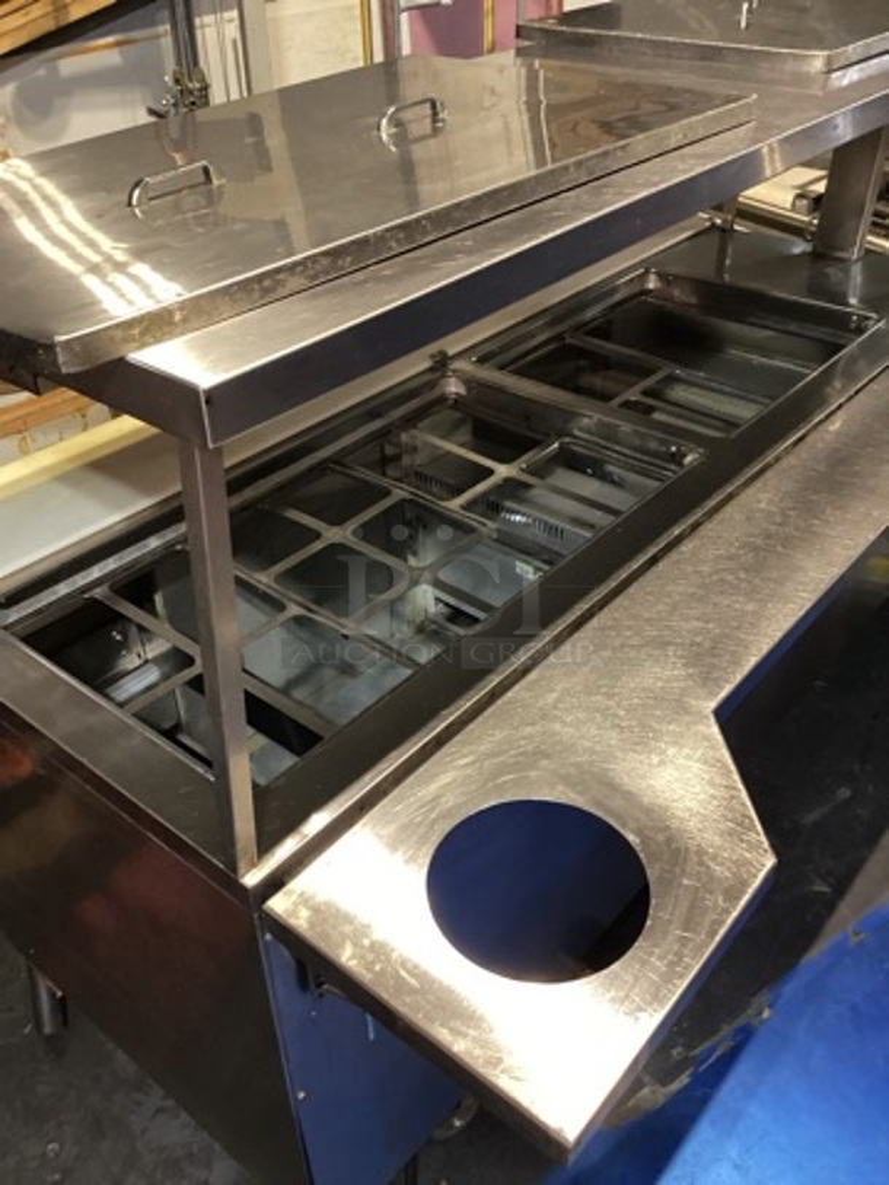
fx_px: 1061
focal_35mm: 31
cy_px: 592
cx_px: 444
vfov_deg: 58.3
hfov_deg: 45.5
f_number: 2.4
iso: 320
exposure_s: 1/40
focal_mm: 3.3
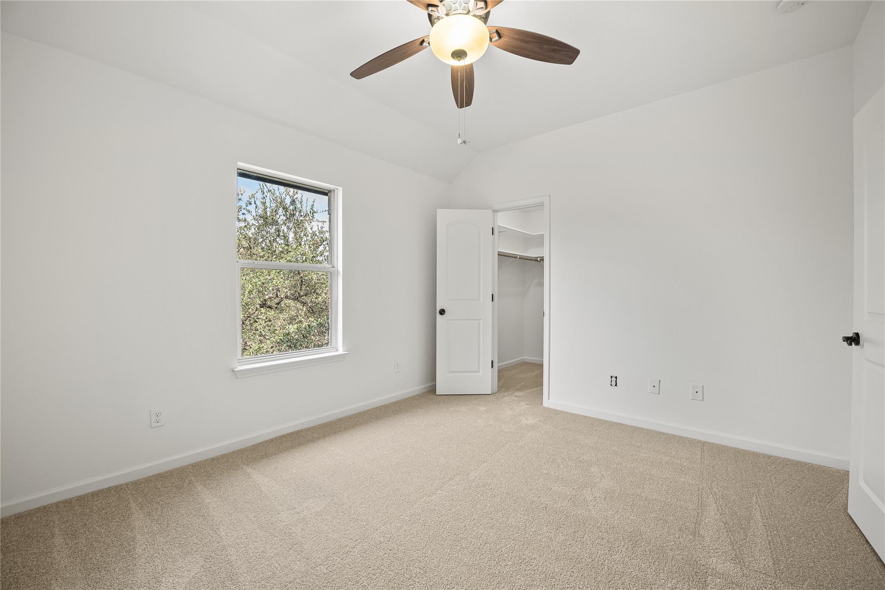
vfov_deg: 81.2
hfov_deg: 104.3
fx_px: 344
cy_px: 295
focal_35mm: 14
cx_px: 442
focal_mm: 14
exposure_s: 1/4
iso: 250
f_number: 8
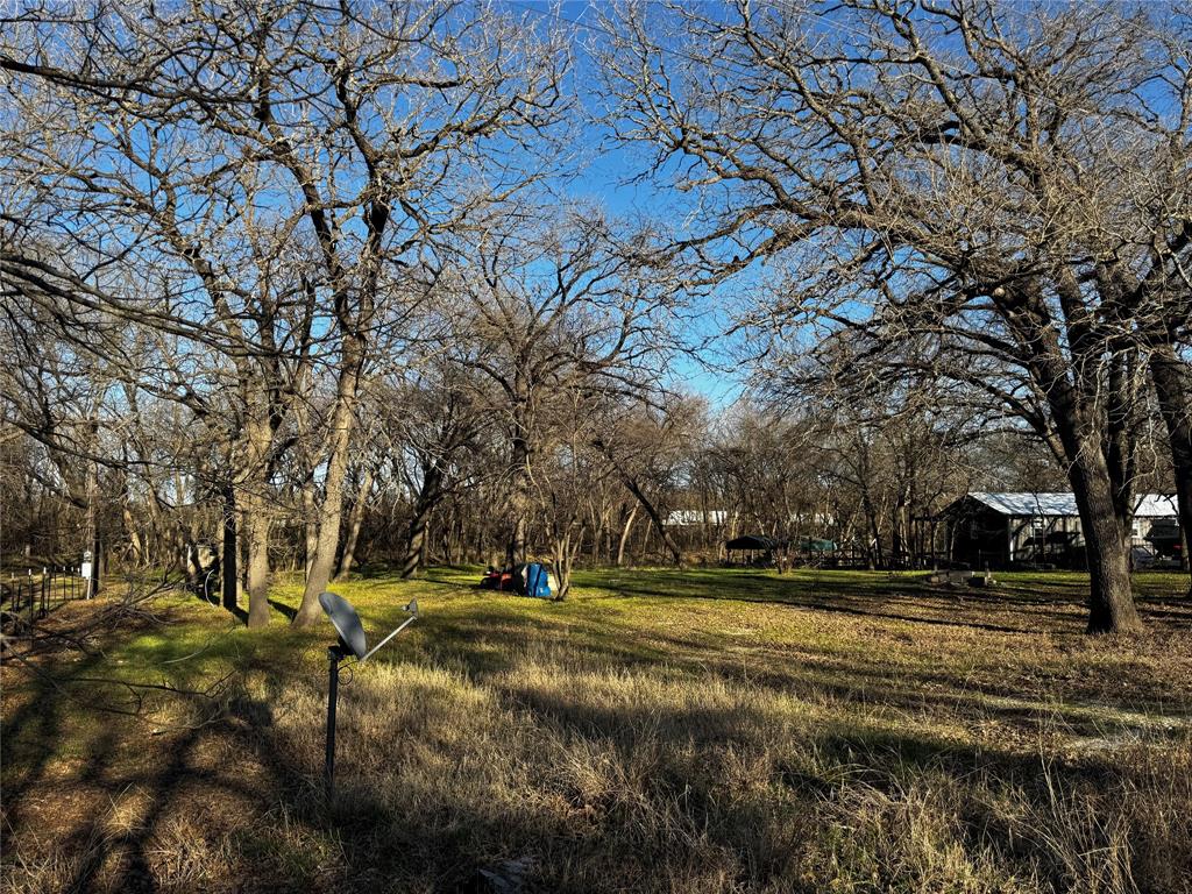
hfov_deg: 71.6
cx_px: 596
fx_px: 826
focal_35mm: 24
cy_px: 447
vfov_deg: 56.8
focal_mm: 6.76
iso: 80
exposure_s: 1/2174
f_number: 1.78
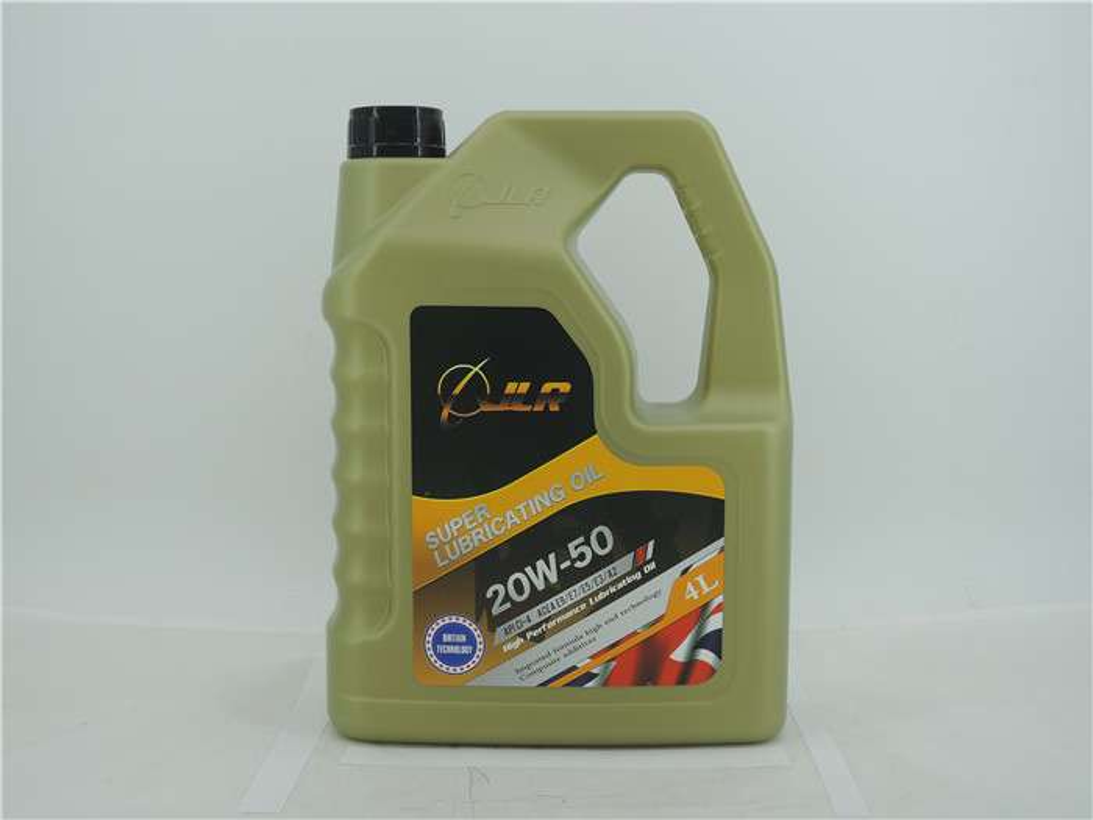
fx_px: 1421
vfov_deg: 32.2
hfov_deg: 42.1
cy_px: 410
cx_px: 546
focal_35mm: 45
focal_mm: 9.6
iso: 80
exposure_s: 1/250
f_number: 3.7
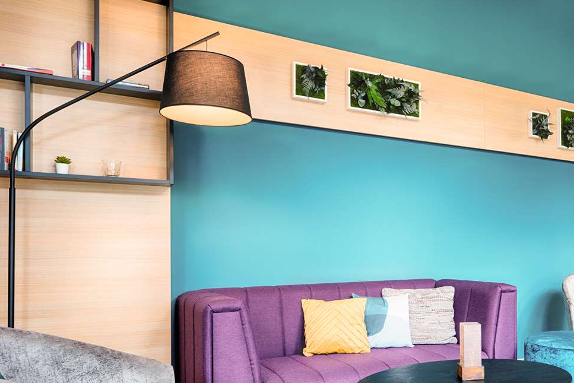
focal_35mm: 31
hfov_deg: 57.3
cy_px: 243
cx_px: 429
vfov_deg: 42.0
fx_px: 494
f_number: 8
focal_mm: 20
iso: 100
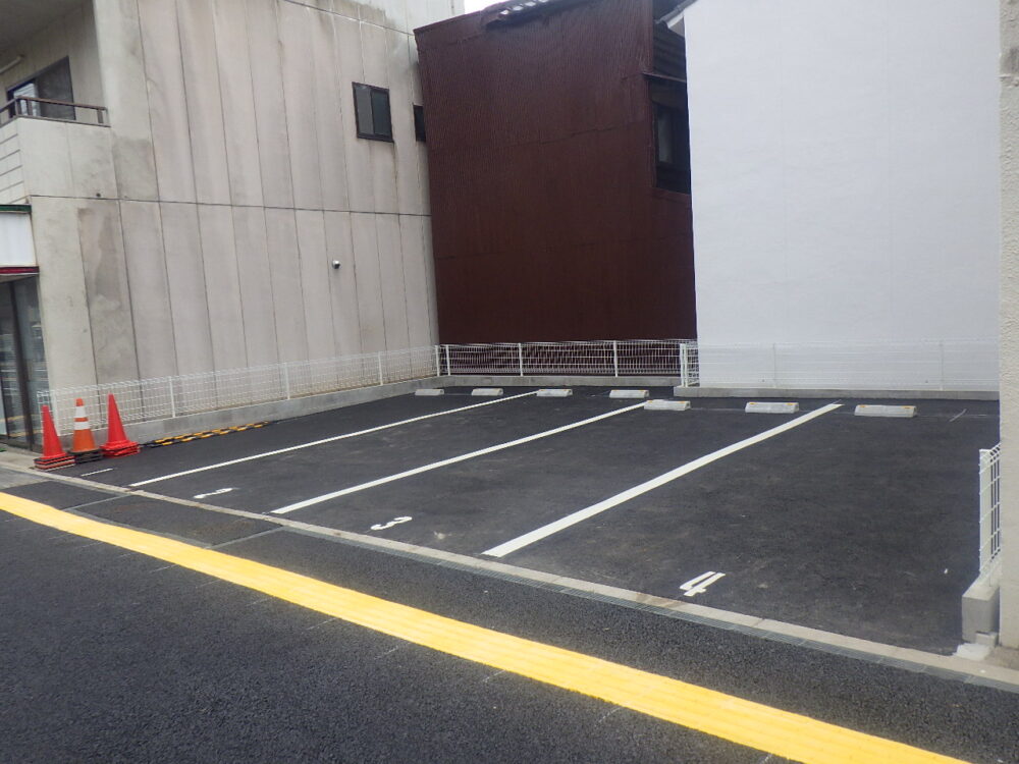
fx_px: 824
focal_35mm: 28
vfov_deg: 49.7
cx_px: 510
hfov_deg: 63.4
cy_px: 382
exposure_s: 1/160
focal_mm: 5
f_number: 4.2
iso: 125
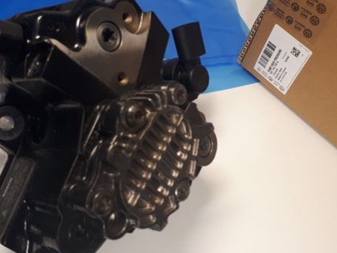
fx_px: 380
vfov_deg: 36.7
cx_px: 180
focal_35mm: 39
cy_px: 110
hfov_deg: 47.8
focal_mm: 3.6
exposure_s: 1/33
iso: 50
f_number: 1.9
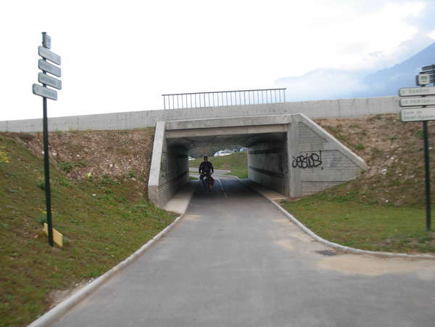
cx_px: 218
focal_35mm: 38
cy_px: 164
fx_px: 478
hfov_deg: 49.0
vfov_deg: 37.7
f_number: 2.9
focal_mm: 6.3
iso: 79
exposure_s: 1/71.8
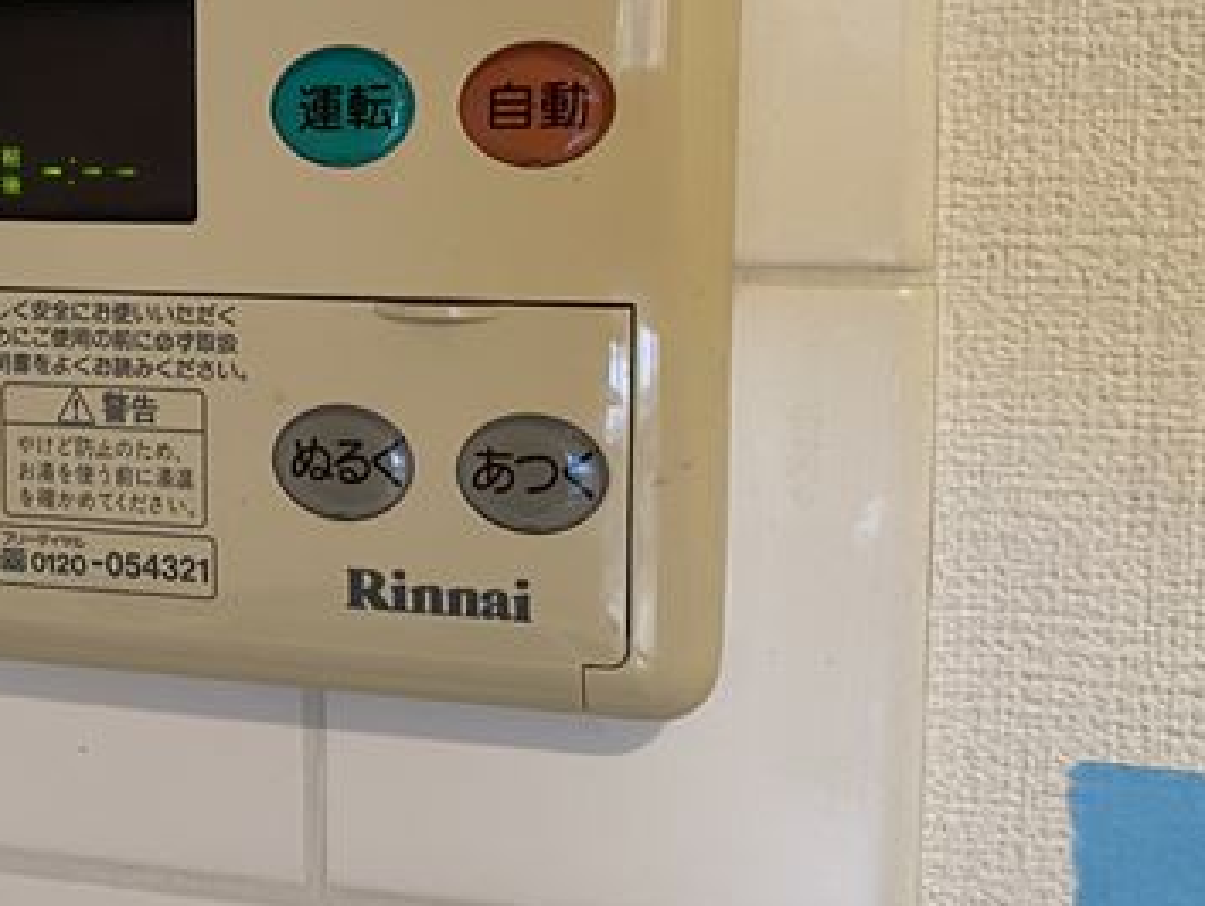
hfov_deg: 38.9
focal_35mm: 47
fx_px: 1637
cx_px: 242
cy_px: 320
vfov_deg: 30.7
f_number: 1.8
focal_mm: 4.25
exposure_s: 1/50
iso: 160
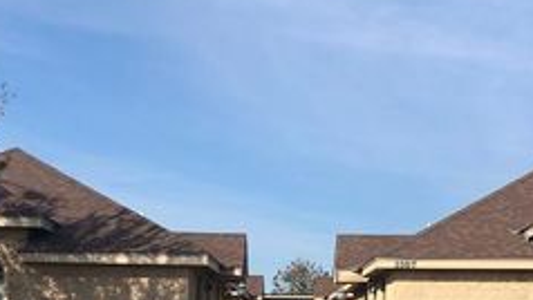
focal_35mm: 64
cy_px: 319
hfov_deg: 32.7
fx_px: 905
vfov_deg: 18.2
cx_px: 314
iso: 25
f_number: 1.8
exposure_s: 1/2404
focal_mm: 4
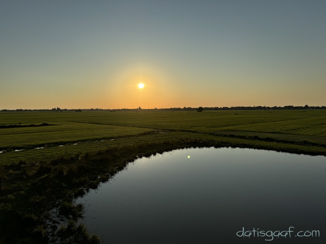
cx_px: 163
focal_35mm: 24
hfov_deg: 71.6
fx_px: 226
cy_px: 122
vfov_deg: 56.8
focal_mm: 6.76
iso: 80
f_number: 1.78
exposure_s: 1/7937
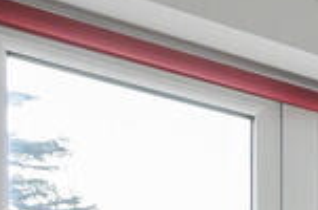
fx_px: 899
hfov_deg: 10.9
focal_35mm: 102
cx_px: 996
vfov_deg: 11.2
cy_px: 498
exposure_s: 1/15
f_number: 13
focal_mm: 10
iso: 400
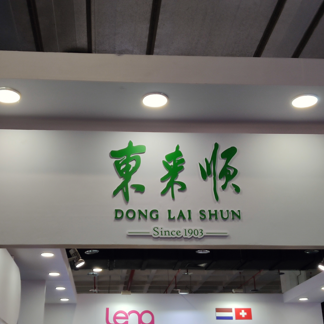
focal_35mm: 50
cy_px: 163
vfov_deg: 34.0
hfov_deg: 34.0
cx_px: 141
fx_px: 529
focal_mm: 4.75
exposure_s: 1/100
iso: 126
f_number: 1.75
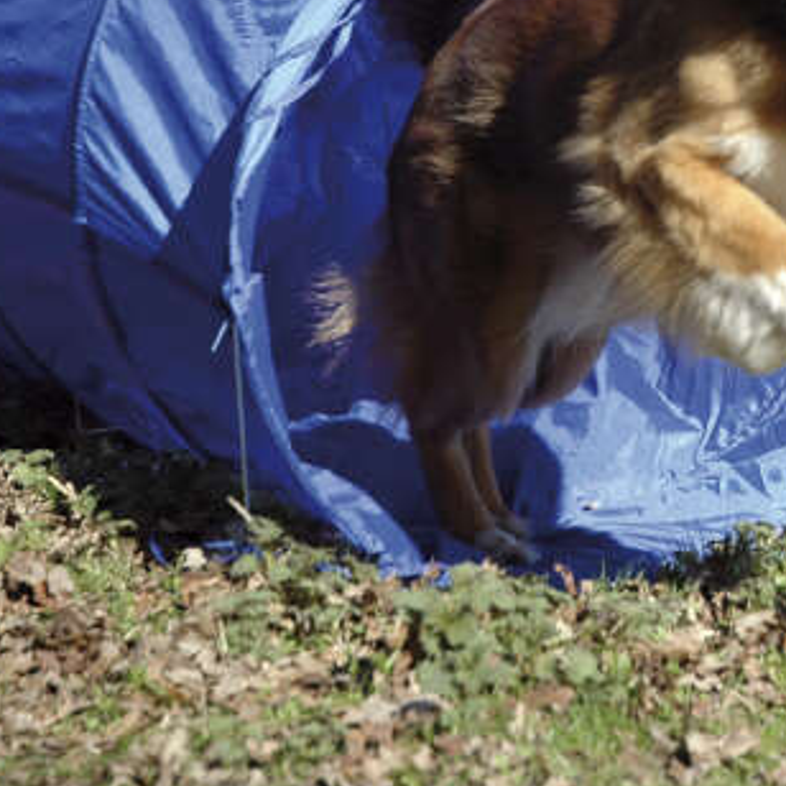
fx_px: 3828
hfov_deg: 11.7
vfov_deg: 11.7
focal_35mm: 149
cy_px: 223
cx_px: 699
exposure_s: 1/640
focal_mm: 50
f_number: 4.5
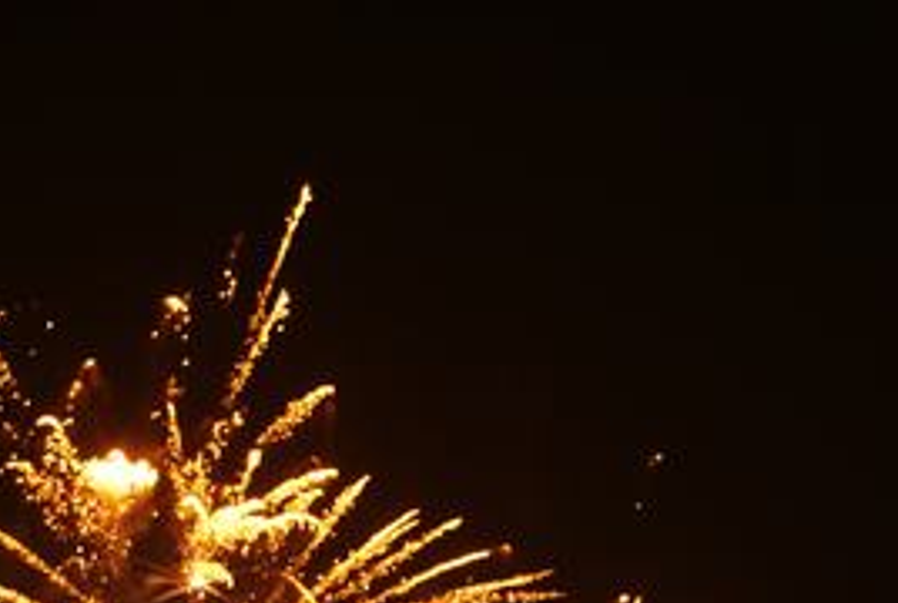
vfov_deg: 8.7
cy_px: 834
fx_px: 3912
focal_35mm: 156
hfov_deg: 13.1
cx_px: 338
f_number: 5.6
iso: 200
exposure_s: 1/1.25
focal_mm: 35
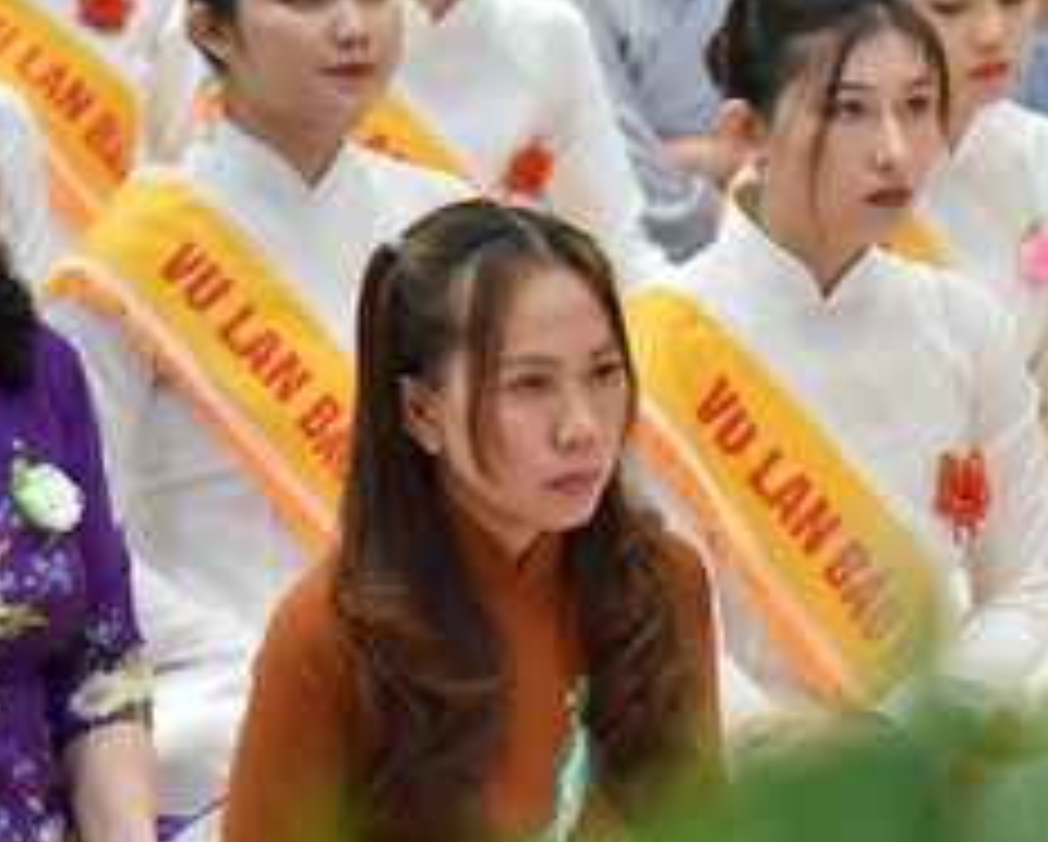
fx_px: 9752
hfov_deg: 6.1
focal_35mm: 314
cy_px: 248
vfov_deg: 4.9
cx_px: 1295
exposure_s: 1/100
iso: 1250
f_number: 4
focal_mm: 120
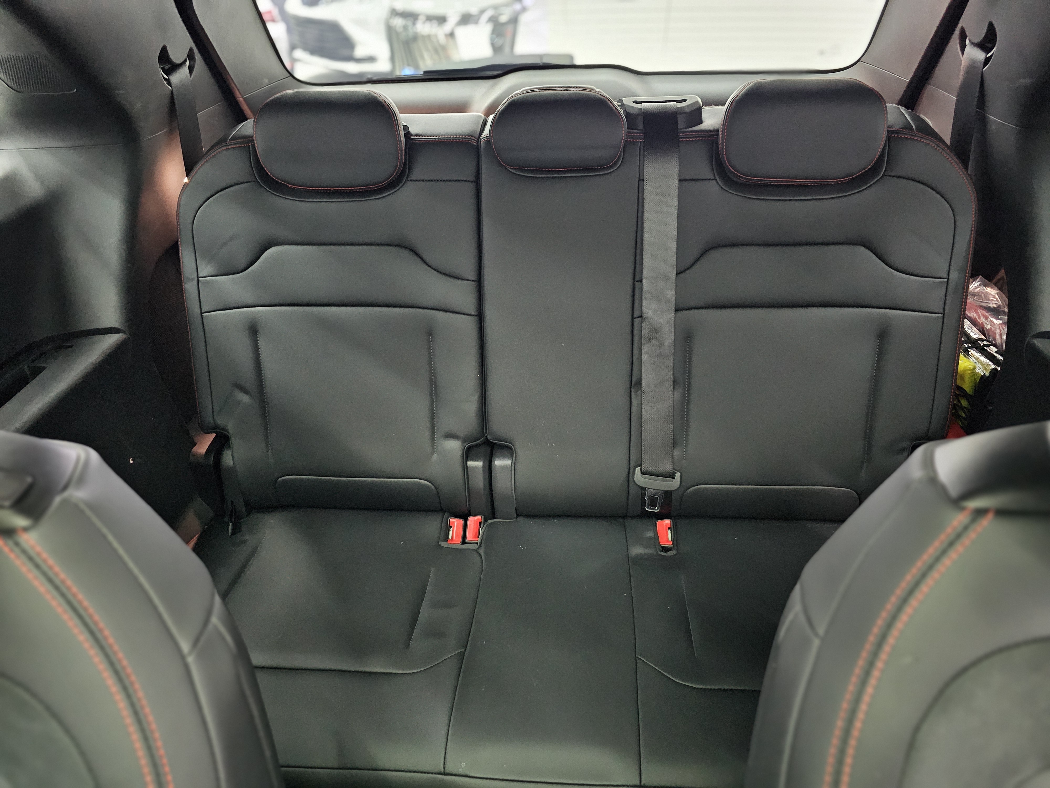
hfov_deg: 73.9
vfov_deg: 58.9
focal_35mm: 23
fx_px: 698
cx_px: 525
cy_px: 394
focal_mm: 6.3
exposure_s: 1/17
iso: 2500
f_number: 1.7
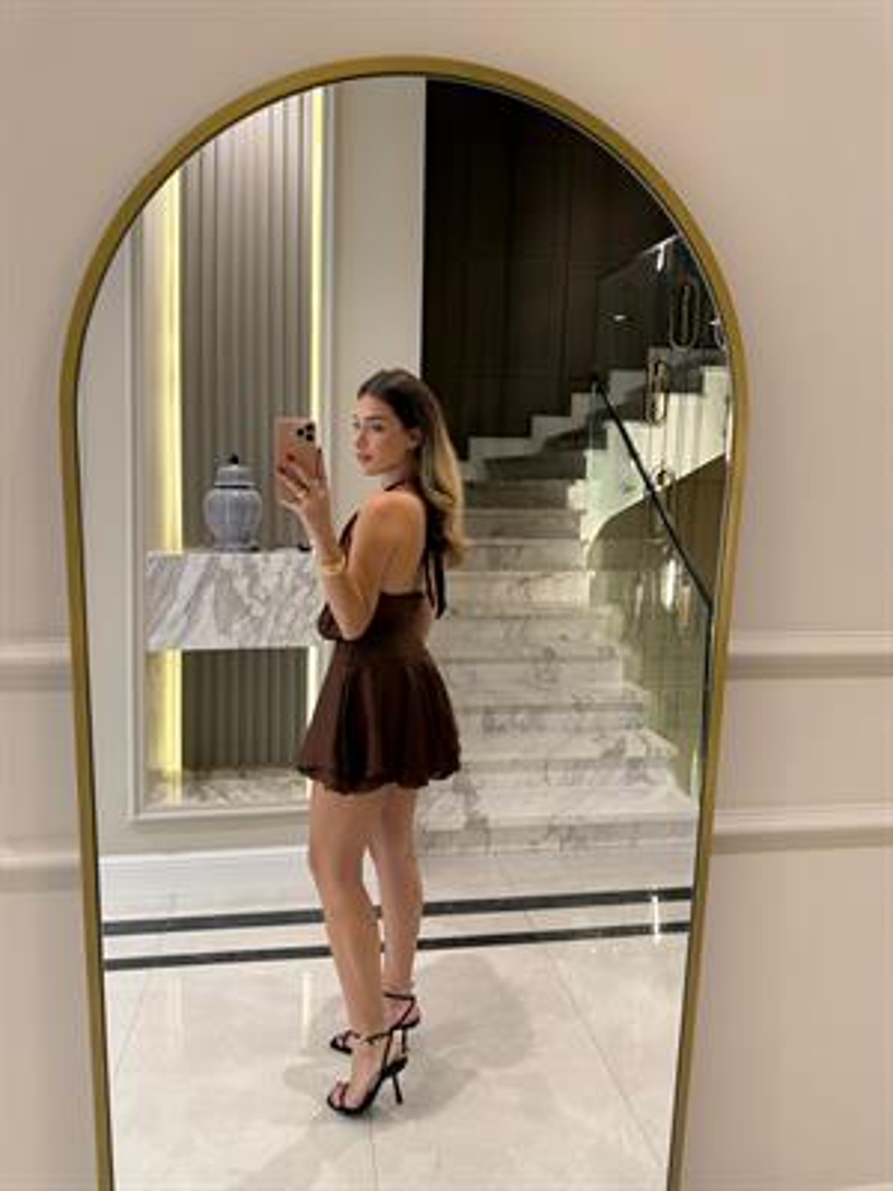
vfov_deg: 71.6
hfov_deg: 56.8
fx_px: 826
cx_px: 446
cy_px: 596
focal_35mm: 24
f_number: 1.78
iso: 125
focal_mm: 6.76
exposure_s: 1/50
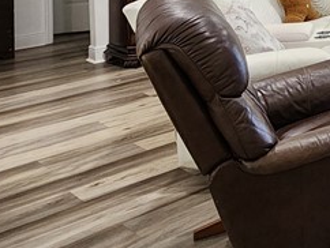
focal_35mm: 55
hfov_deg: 24.5
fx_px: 525
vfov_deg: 22.8
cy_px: -99
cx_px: 529
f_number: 2.2
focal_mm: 2.2
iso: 320
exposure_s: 1/40
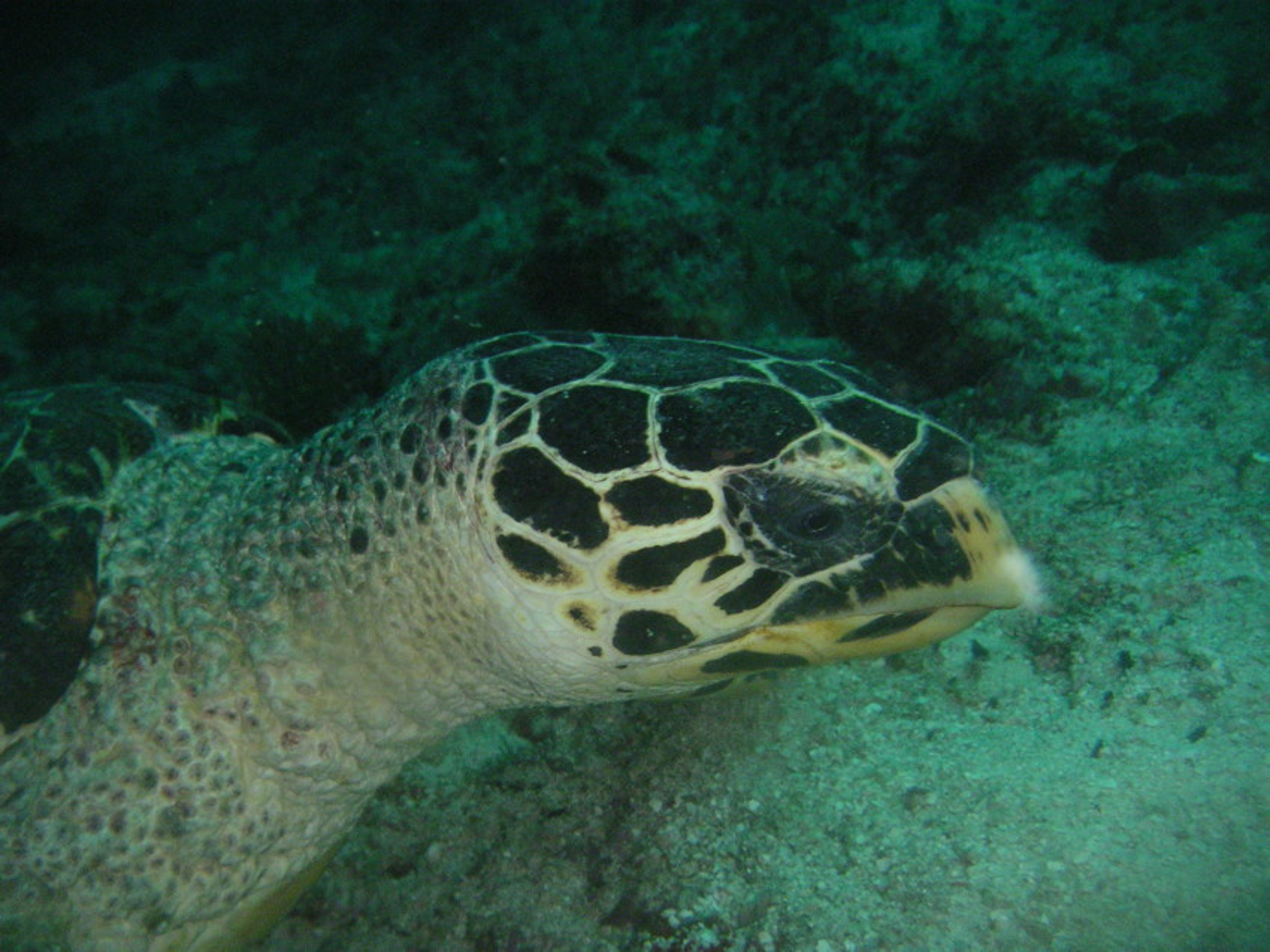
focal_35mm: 38
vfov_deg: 37.7
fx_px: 1394
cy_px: 476
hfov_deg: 49.0
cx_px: 635
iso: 160
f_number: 6.7
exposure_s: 1/45
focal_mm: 6
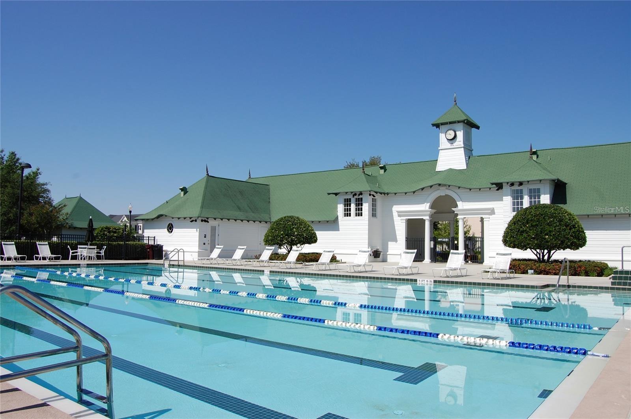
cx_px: 316
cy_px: 210
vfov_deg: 47.8
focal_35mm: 27
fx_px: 473
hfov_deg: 67.4
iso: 200
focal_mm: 18
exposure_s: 1/400
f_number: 11
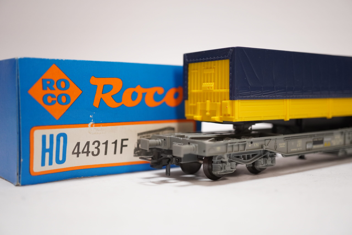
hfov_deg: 43.6
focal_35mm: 45
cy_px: 118
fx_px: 440
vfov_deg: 29.9
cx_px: 176
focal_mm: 30
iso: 1000
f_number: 4
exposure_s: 1/250
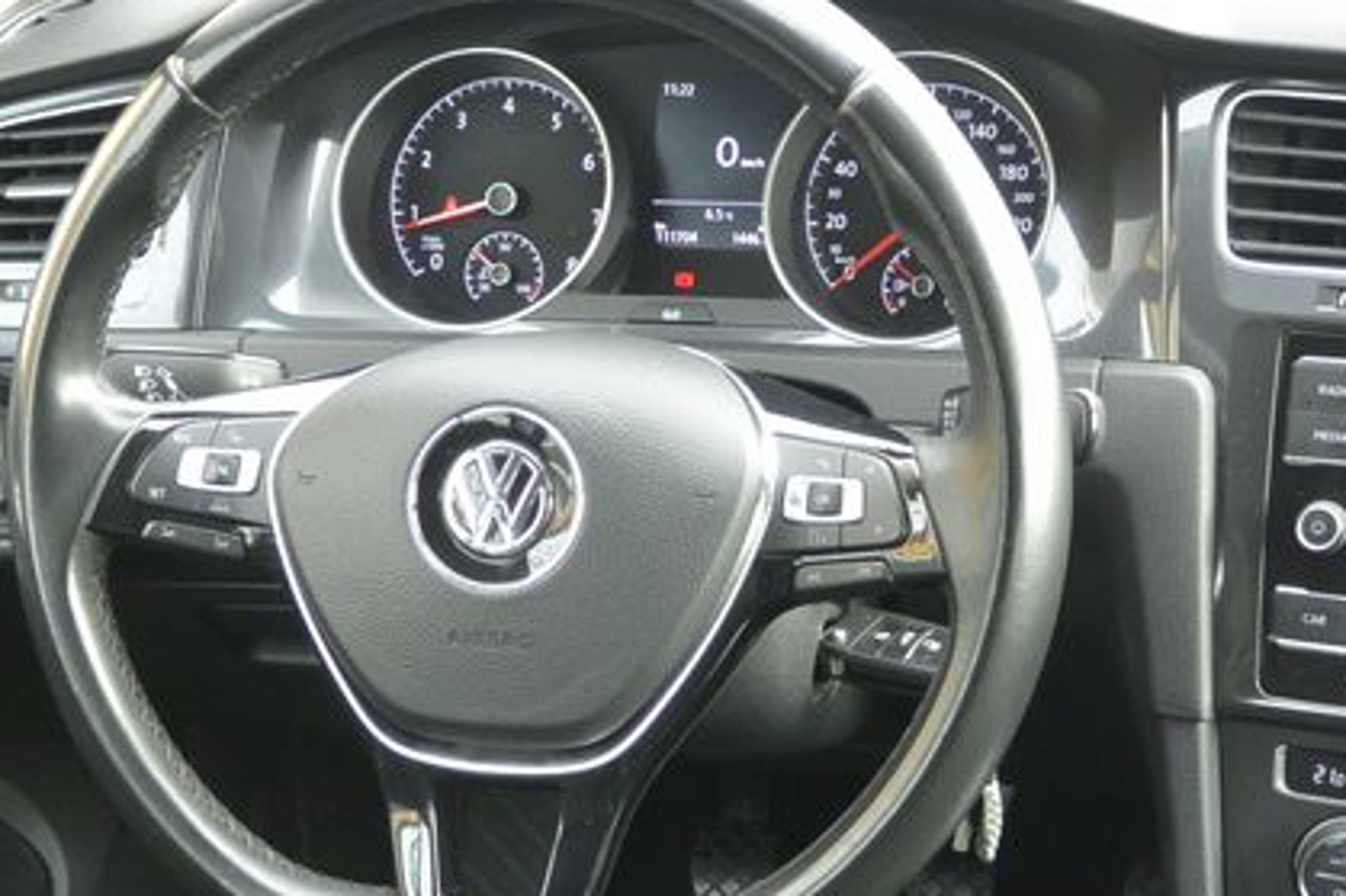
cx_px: 765
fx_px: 2467
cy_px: 894
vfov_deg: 20.0
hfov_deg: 30.5
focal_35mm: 66
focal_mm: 10
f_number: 3.5
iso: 400
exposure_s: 1/100
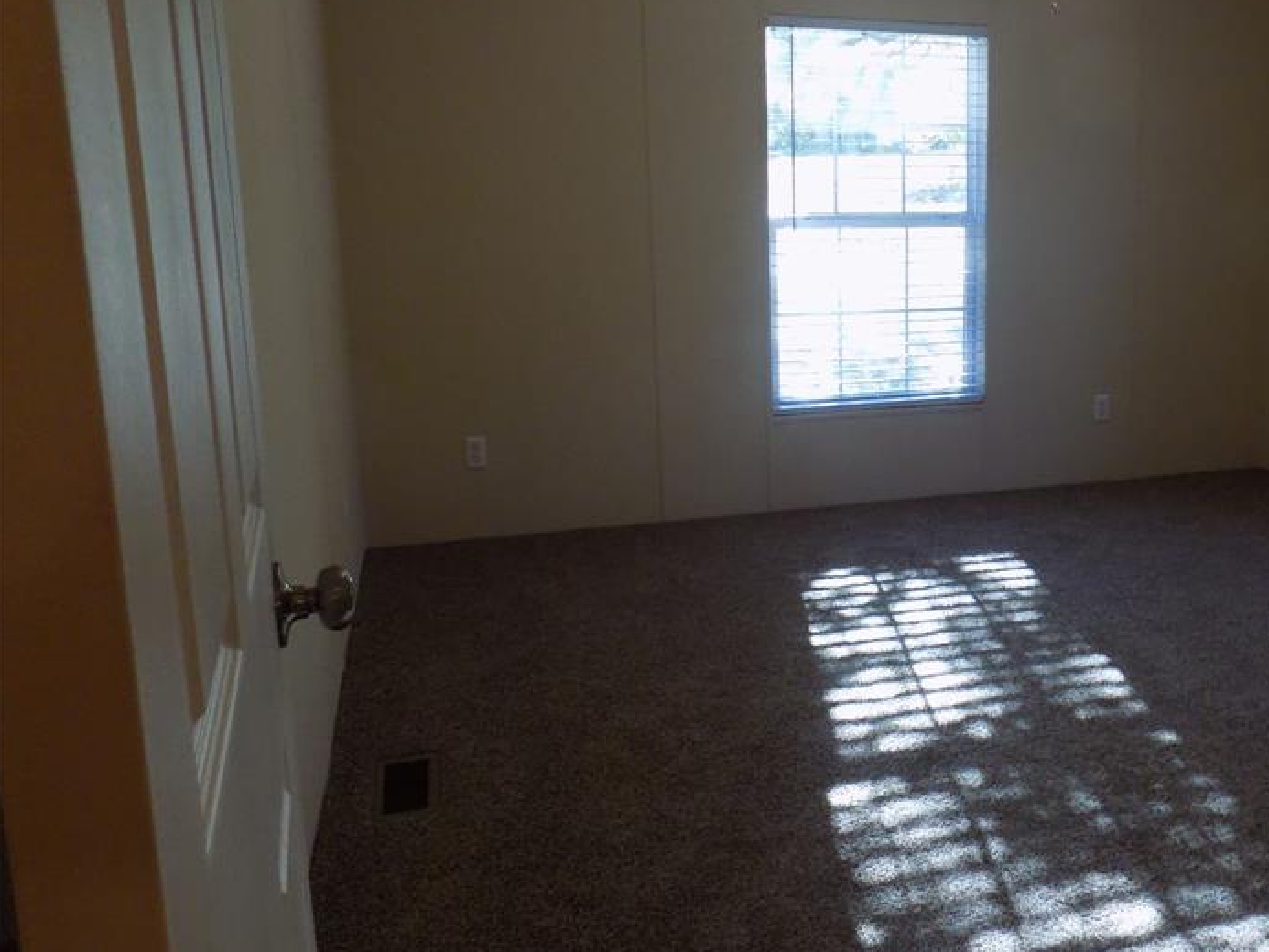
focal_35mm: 34
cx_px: 928
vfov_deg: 41.8
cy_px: 443
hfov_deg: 52.0
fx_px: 1247
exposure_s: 1/30
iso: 250
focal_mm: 4
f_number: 3.1
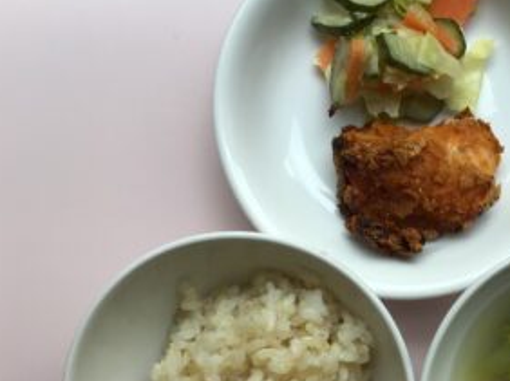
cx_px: 411
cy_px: 263
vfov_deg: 26.3
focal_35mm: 55
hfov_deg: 33.9
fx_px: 810
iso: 25
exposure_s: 1/123
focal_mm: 3.3
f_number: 2.4
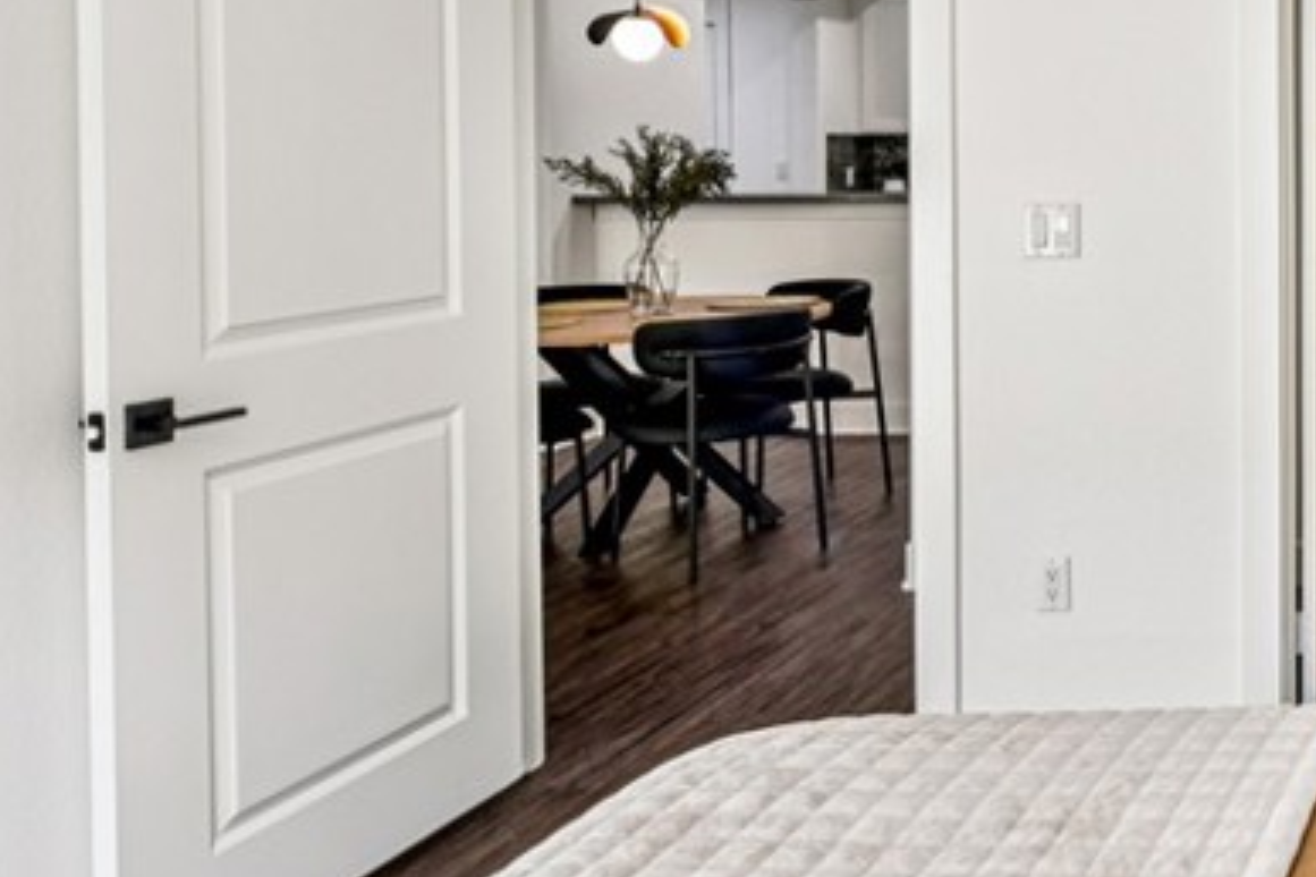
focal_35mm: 37
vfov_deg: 35.0
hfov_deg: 38.8
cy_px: 195
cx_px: 1561
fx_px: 1352
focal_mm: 14
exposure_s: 1/40
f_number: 8
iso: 400
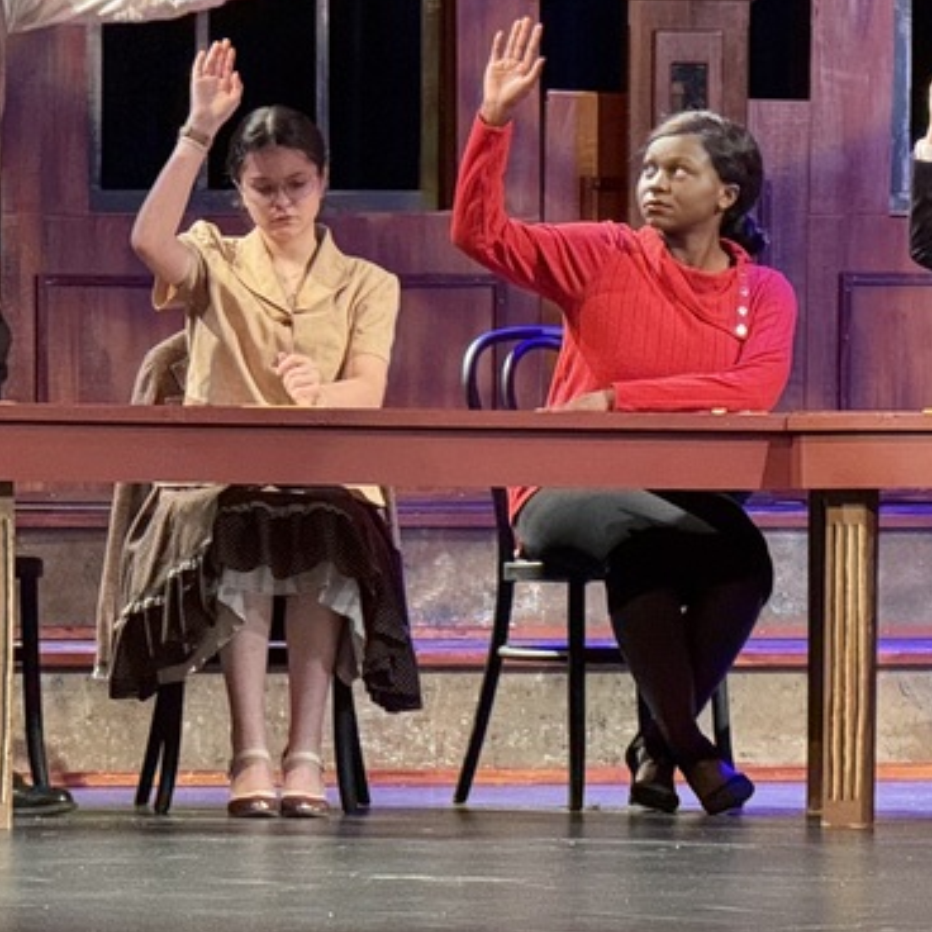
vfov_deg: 5.9
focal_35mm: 295
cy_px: 122
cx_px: 995
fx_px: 8986
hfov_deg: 5.9
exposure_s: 1/60
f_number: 2.8
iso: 640
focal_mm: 15.66
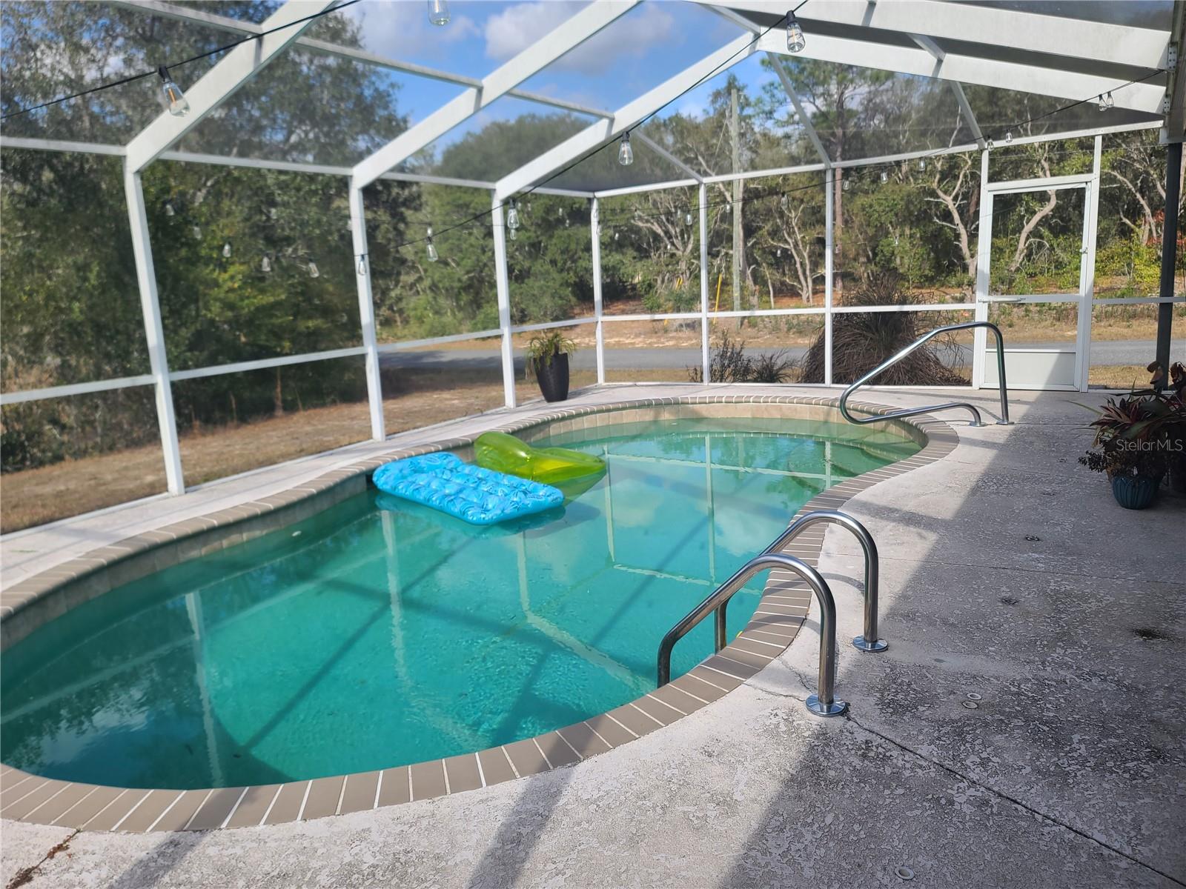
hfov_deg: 69.4
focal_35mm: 25
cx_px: 593
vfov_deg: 54.9
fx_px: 857
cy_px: 444
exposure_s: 1/354
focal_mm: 7
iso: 16
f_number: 1.8
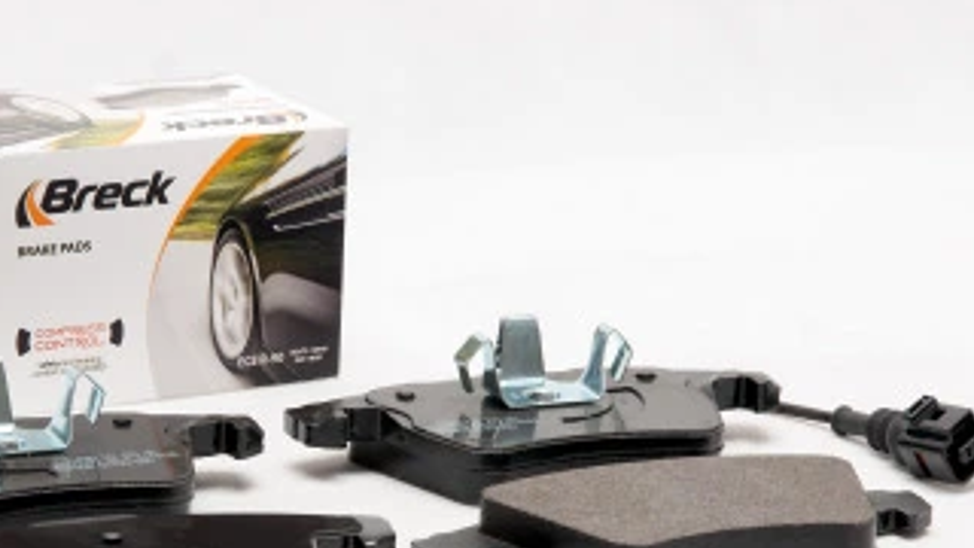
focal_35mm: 177
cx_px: 466
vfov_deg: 6.9
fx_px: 4571
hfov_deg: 12.2
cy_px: 432
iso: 100
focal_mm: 60
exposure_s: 1/200
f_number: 11
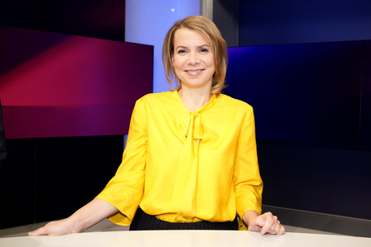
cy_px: 124
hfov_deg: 57.3
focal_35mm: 33
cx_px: 186
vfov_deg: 39.9
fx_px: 340
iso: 2000
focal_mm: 33
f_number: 5.6
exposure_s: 1/125
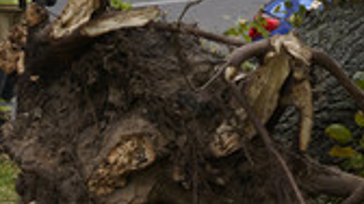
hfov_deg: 12.8
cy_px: 17
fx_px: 1571
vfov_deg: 7.4
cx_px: 480
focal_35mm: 163
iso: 160
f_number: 8
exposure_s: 1/60
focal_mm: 58
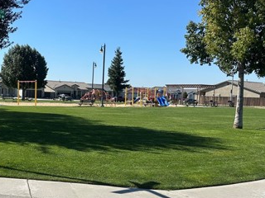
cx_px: 68
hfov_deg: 38.7
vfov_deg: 30.2
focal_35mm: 48
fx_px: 367
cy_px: 122
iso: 80
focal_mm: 6.86
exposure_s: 1/5525
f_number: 1.78
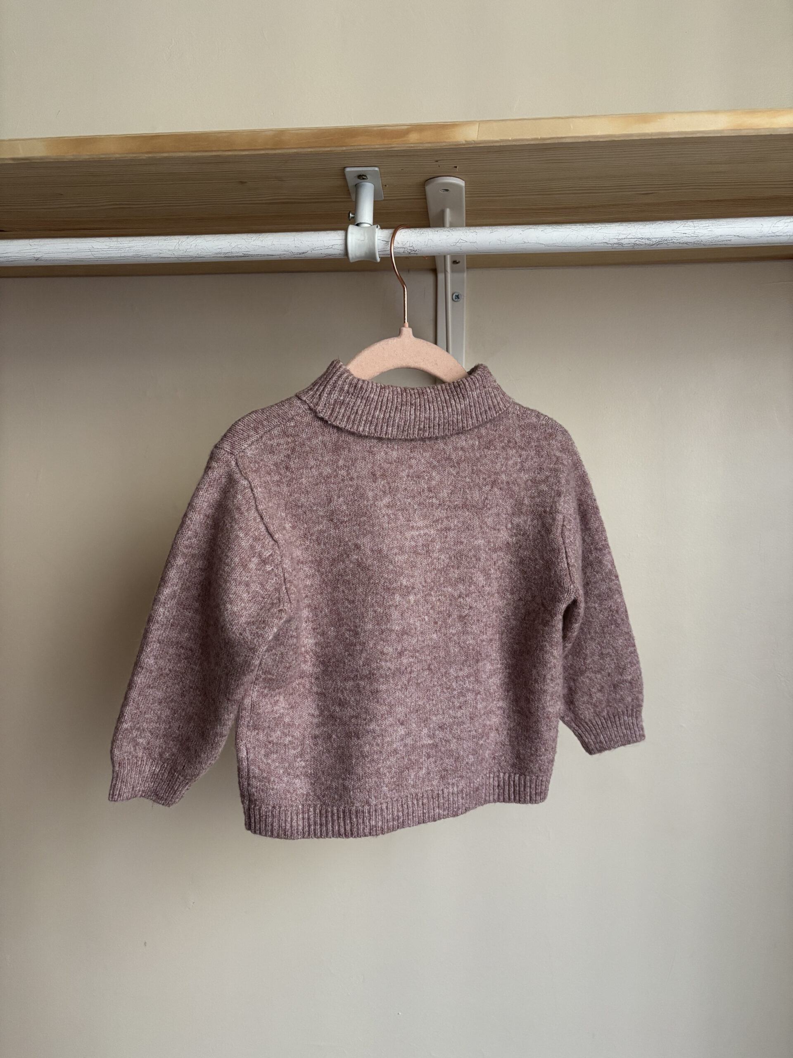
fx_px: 794
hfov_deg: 53.1
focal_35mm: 26
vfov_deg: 67.3
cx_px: 396
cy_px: 529
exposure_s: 1/60
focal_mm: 5.96
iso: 250
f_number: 1.6
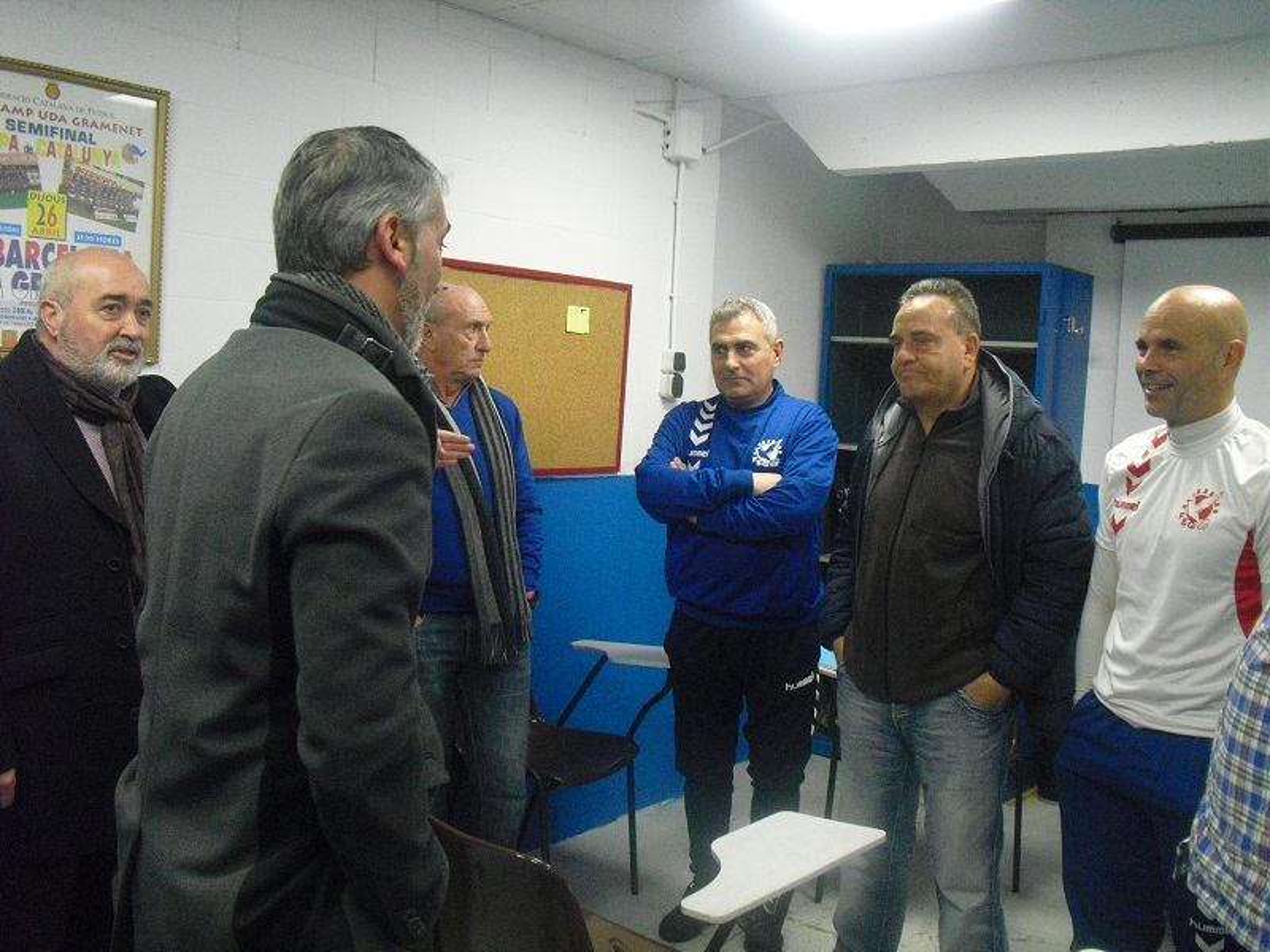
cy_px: 476
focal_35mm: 36
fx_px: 1321
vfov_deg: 39.7
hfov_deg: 51.4
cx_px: 635
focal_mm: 6.3
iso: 800
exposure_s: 1/80
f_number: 3.1
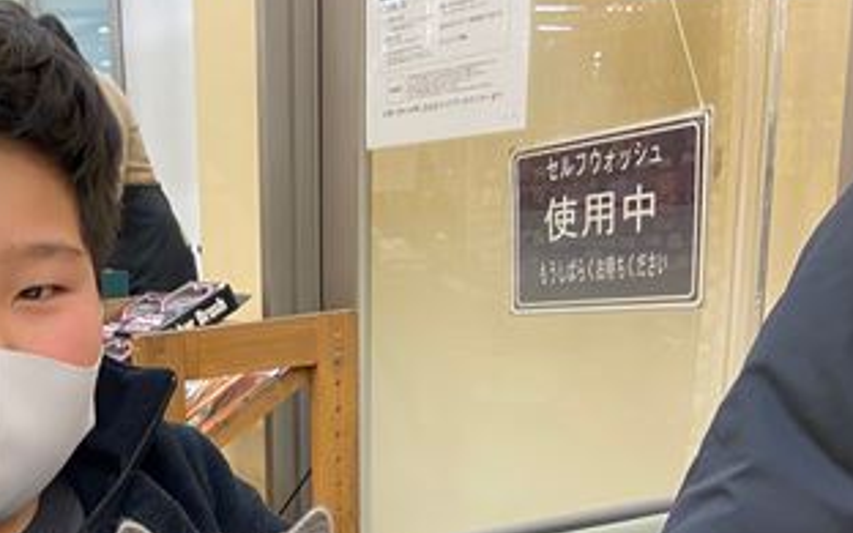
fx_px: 1232
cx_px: 87
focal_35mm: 53
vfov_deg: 23.0
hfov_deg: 35.9
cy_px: 579
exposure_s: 1/60
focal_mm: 4.25
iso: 100
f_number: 1.8
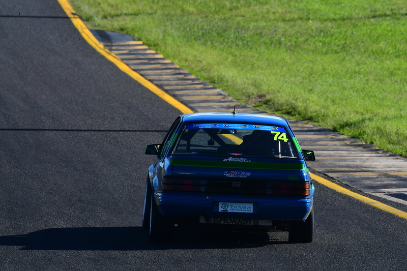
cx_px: 204
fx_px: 8477
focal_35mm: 750
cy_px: 136
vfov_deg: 1.8
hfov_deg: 2.8
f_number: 11
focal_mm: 500
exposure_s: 1/640
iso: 500
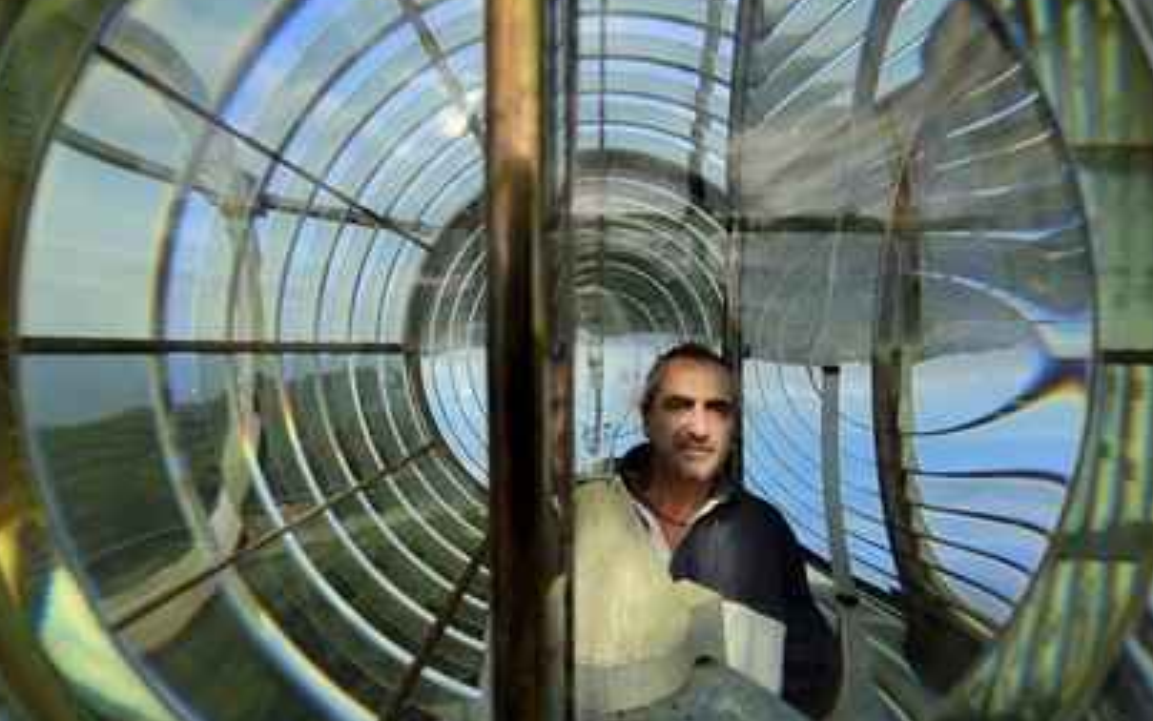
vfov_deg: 68.0
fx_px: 534
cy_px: 355
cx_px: 564
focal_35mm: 17
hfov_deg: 94.3
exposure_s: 1/200
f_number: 14
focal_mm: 16
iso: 400
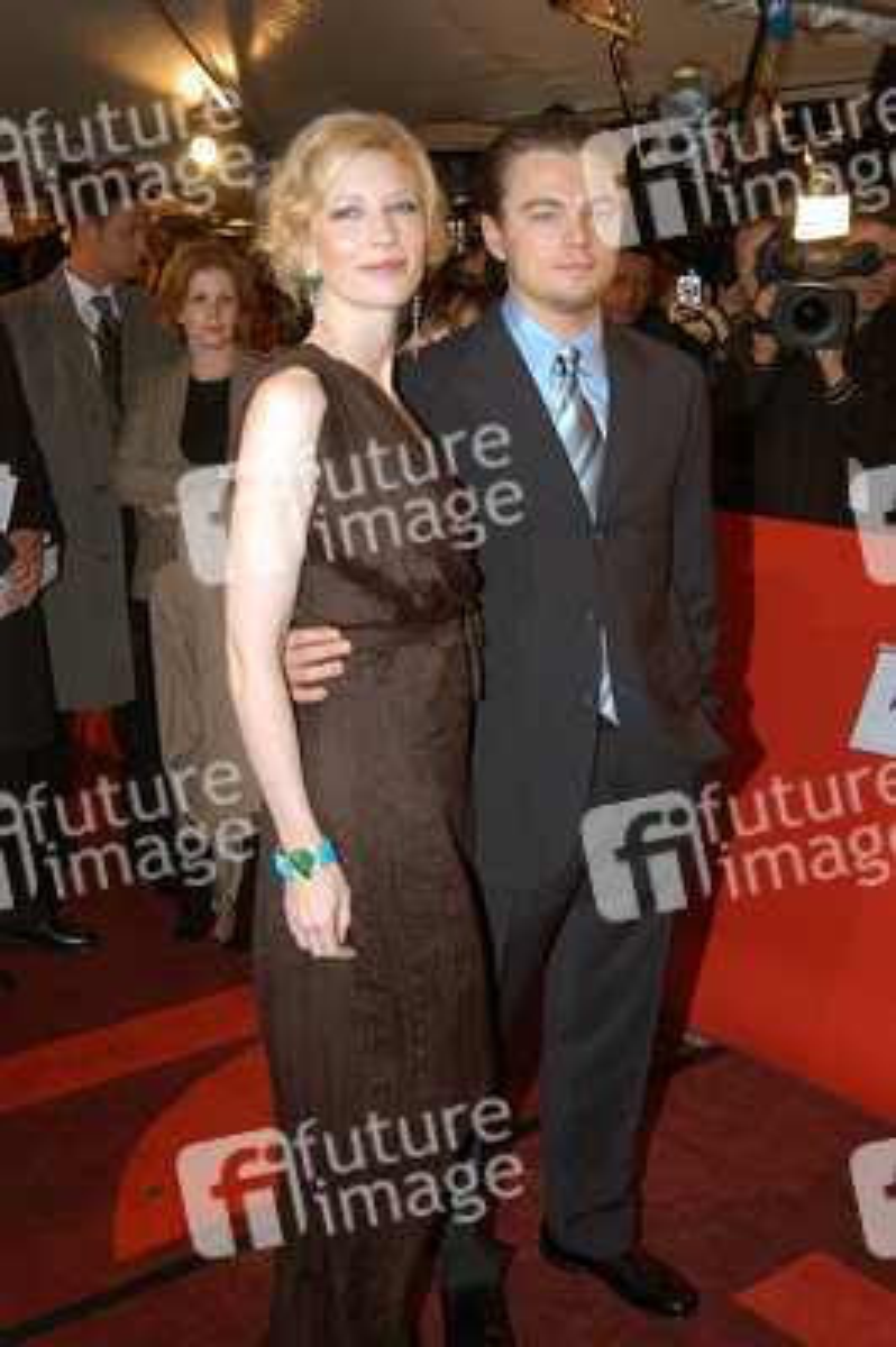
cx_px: 448
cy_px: 674
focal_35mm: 42
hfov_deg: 31.8
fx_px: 1571
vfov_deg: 46.4
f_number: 4.5
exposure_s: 1/125
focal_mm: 28
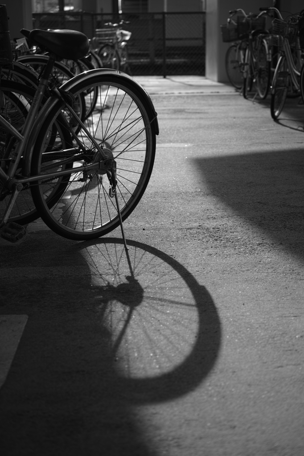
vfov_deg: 27.0
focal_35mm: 75
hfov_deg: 18.2
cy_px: 228
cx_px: 152
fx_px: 951
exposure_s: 1/640
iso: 100
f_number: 3.2
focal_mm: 50
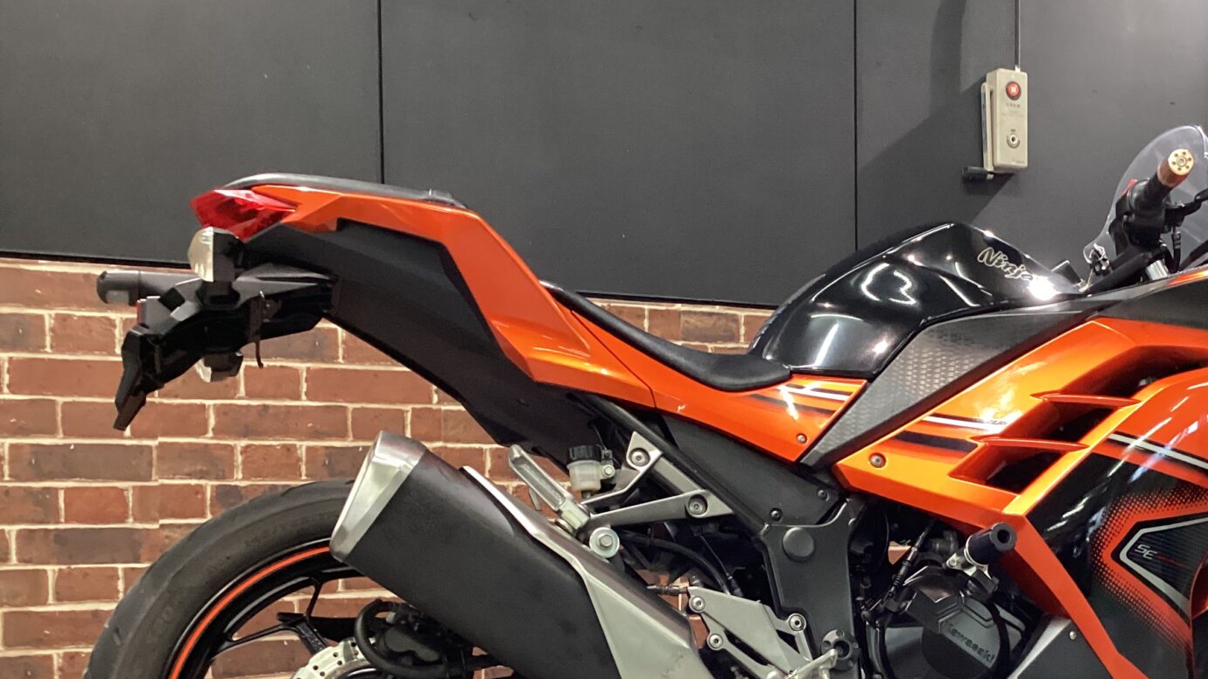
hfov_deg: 42.9
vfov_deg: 24.9
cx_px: 839
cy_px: 559
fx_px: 1505
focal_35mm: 47
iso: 320
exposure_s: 1/40
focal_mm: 3.3
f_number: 2.4
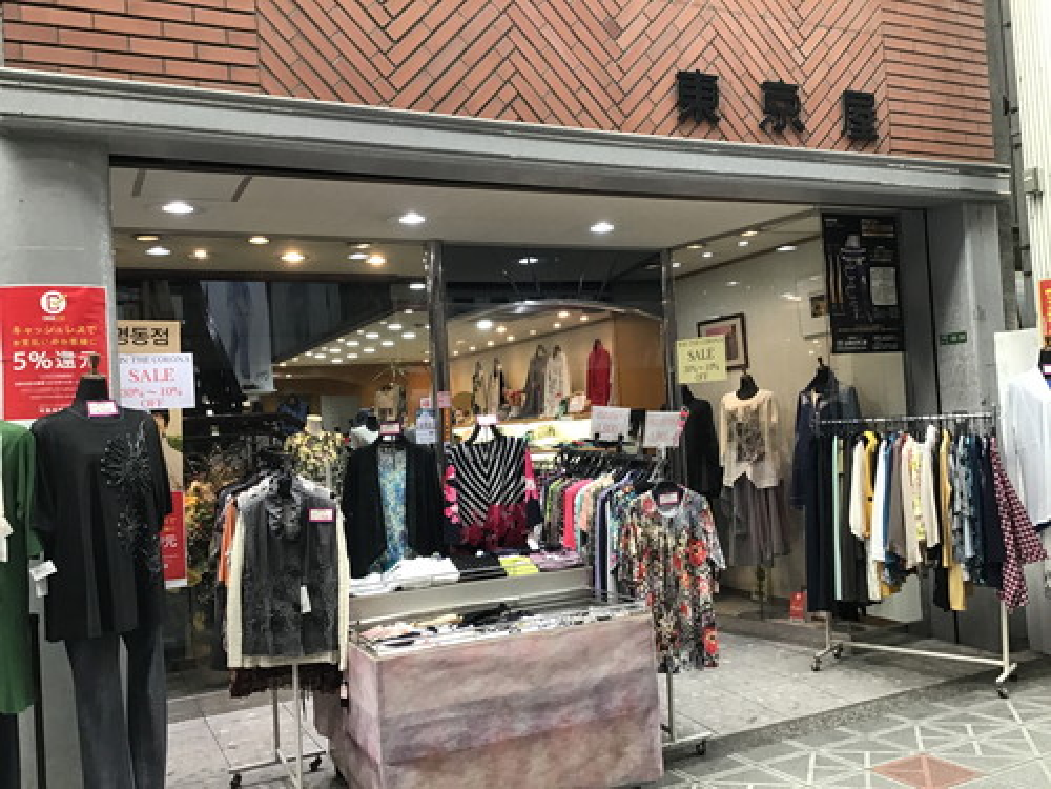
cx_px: 526
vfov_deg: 45.4
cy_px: 394
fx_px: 941
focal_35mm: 31
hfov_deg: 58.4
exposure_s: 1/30
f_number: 2.4
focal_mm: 3.3
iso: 64
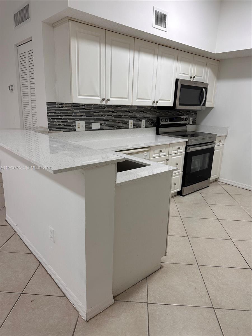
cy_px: 168
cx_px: 126
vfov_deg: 71.6
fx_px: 233
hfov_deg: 56.8
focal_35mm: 24
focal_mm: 6.86
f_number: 1.78
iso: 160
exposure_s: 1/121
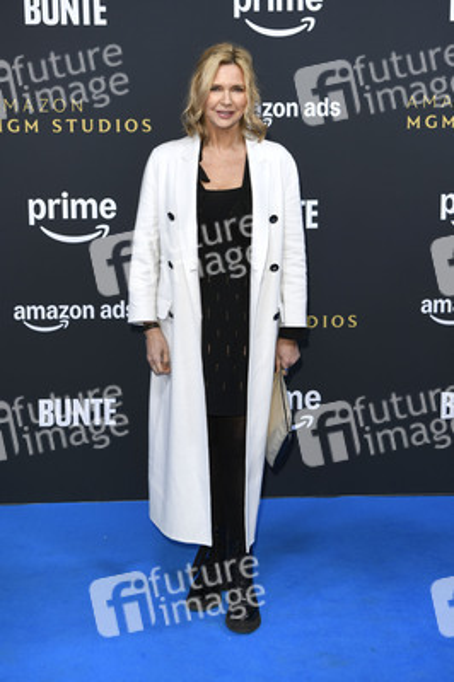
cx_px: 227
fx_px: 872
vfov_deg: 42.8
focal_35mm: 46
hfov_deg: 29.2
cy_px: 341
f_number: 4
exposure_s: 1/500
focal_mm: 46
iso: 400
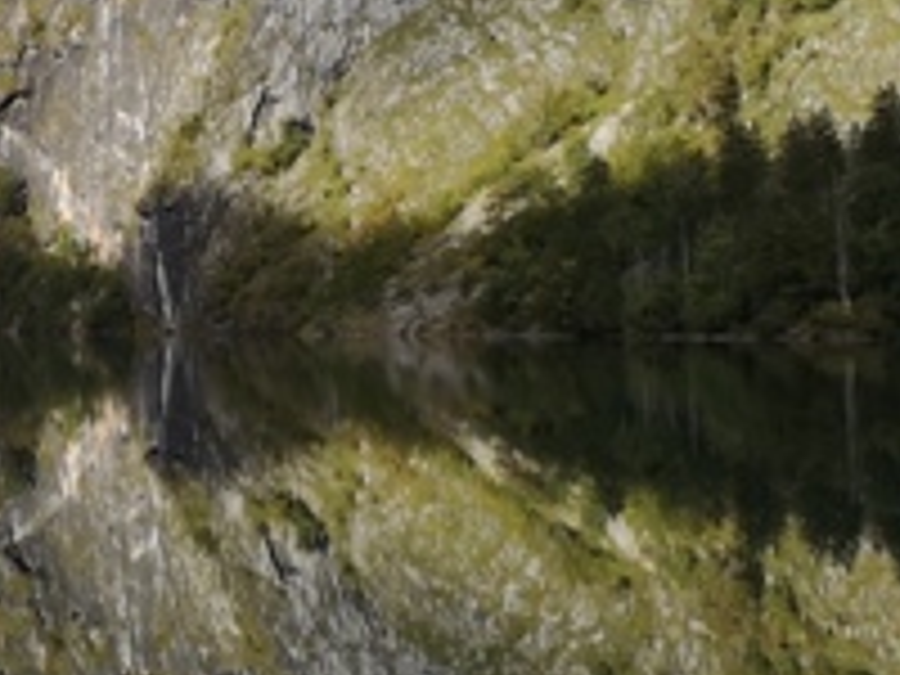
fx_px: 2808
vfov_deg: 13.6
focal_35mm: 108
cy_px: 104
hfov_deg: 15.2
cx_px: -824
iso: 50
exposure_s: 1/1672
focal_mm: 3.95
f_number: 1.8
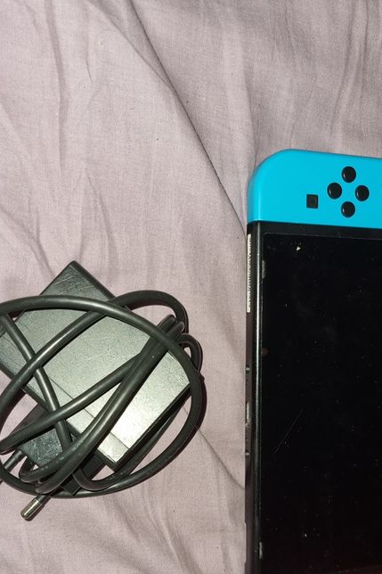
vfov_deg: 45.2
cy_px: 414
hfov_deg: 31.9
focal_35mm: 42
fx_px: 669
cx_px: 199
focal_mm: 5.4
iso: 50
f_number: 1.8
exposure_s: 1/59
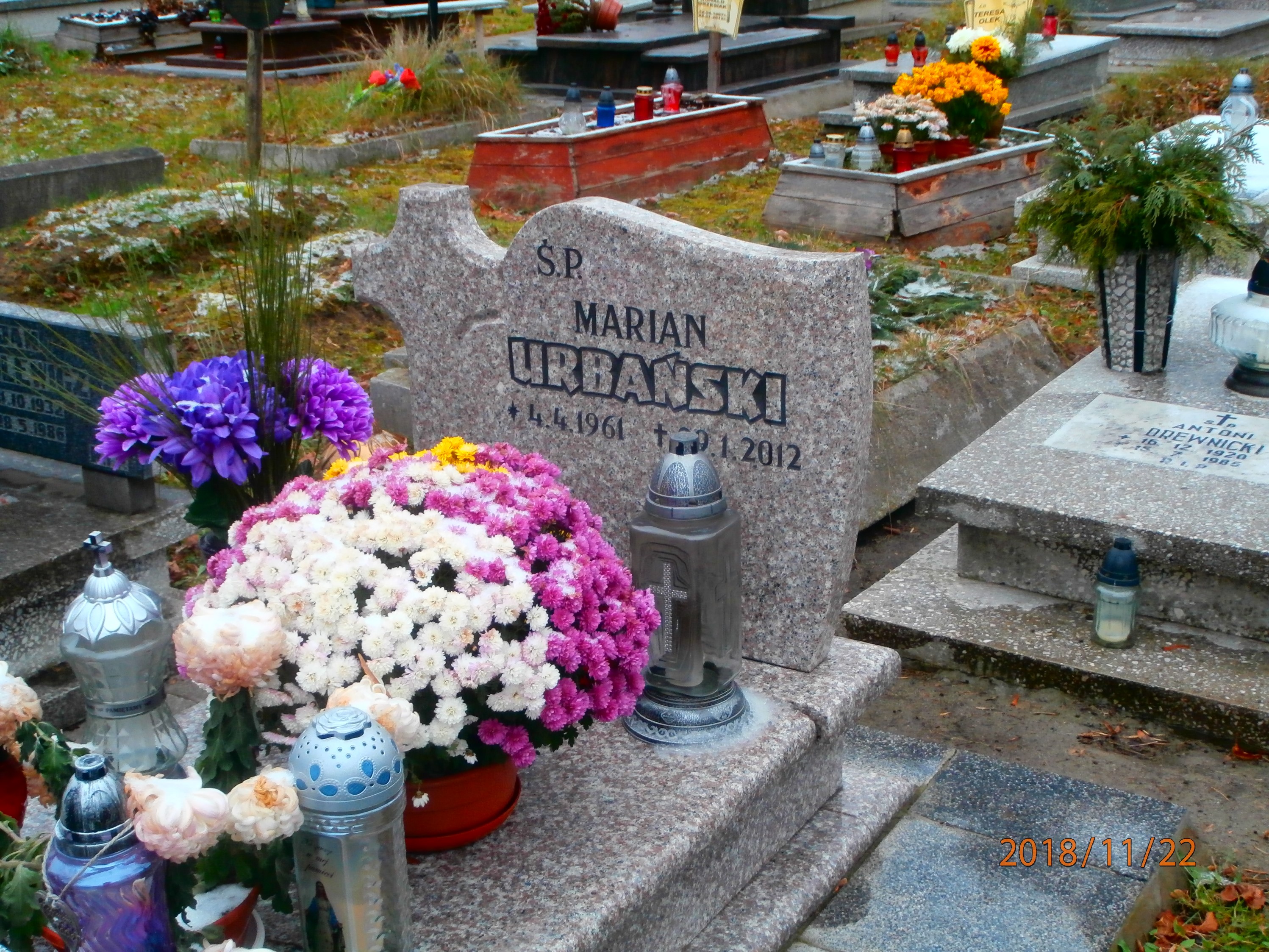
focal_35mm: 47
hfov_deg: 40.4
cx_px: 634
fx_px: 1723
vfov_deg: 30.9
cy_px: 476
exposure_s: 1/80
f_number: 4.2
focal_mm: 8.29
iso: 200
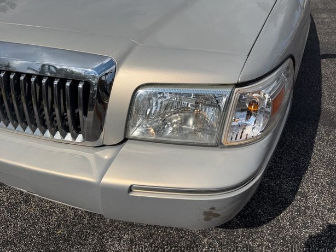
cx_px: 169
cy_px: 129
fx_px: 243
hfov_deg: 69.4
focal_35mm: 25
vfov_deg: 54.9
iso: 80
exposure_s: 1/11905
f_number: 1.78
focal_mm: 6.76
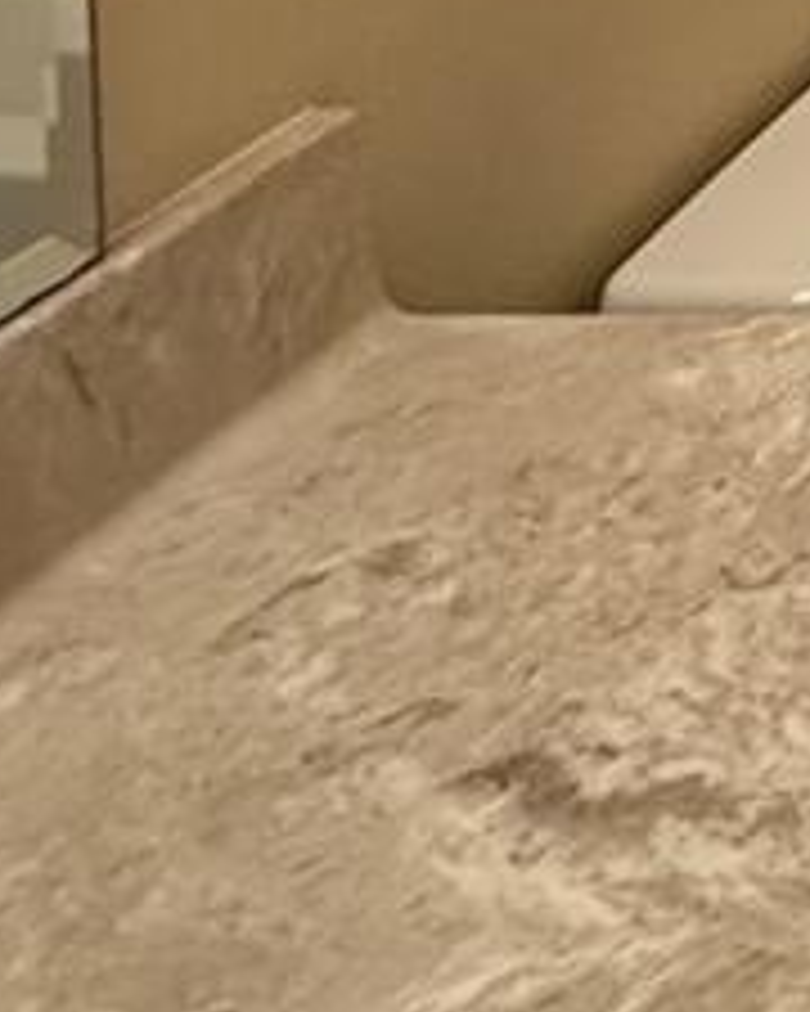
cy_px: -747
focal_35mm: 73
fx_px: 2188
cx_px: 1953
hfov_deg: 14.2
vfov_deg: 20.0
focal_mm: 2.22
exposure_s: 1/120
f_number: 2.2
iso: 320
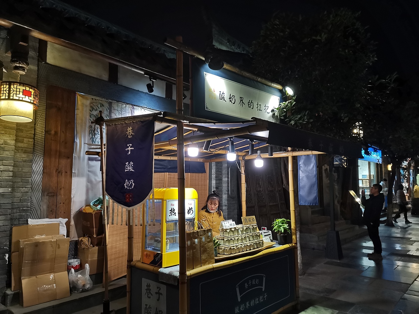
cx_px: 210
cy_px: 157
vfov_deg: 53.1
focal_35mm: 26
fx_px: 315
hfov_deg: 67.3
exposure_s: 1/50
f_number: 1.8
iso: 320
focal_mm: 4.75
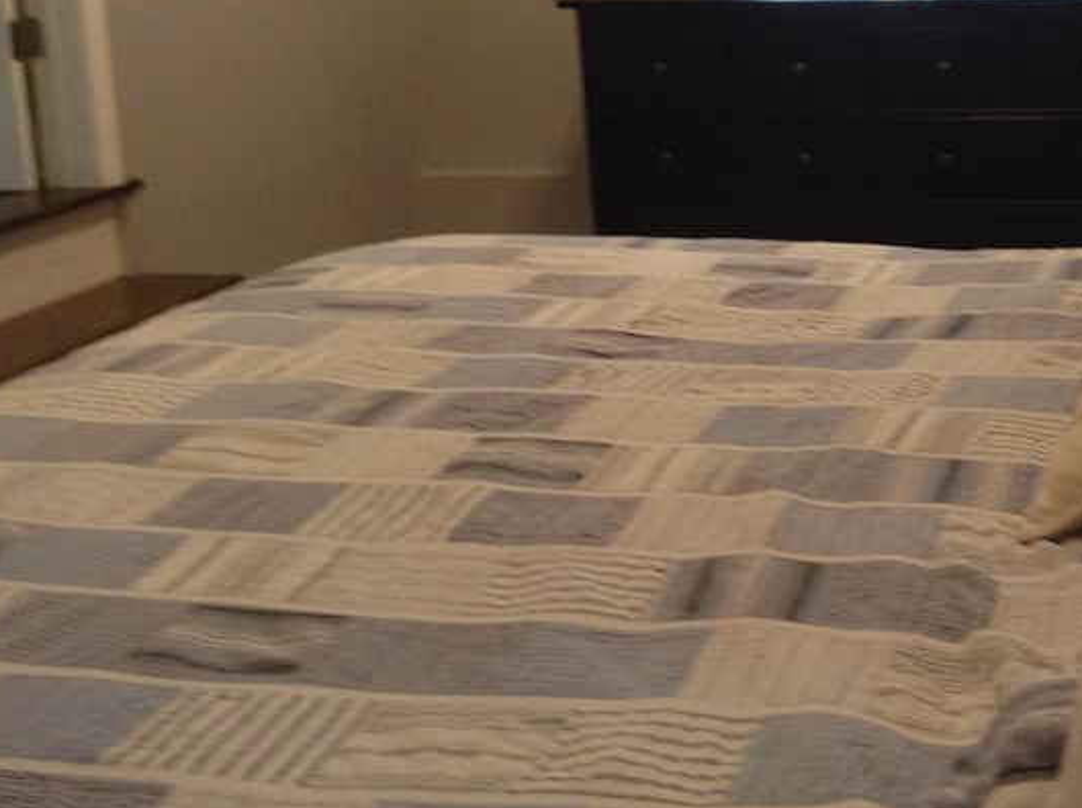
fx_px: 1997
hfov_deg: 29.1
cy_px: 205
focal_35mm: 64
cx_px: 963
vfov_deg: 22.7
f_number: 2.4
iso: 100
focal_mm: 3.3
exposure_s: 1/24
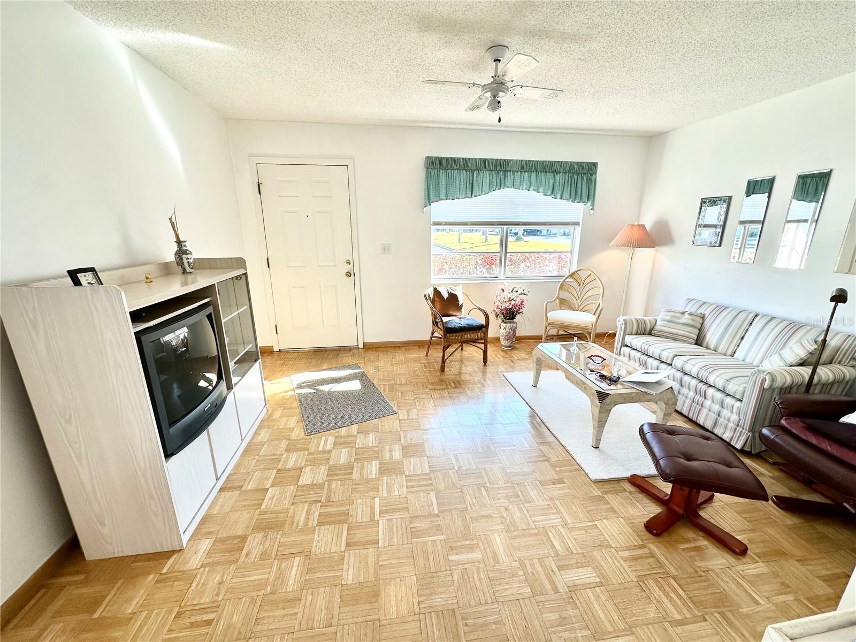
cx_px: 428
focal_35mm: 14
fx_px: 346
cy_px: 321
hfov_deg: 102.1
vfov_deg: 85.7
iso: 50
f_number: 2.2
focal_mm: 2.22
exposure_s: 1/120
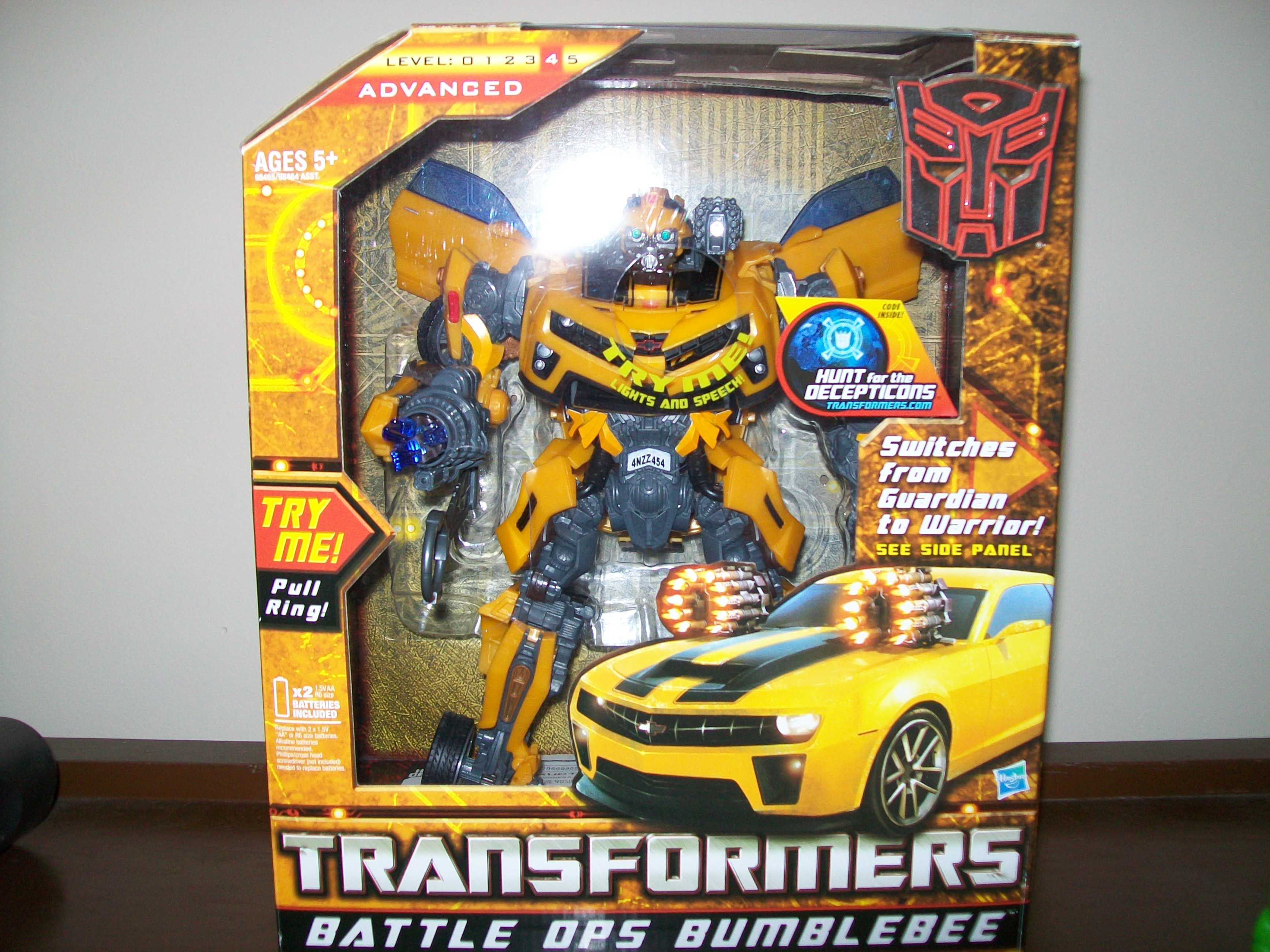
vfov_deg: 39.7
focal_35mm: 36
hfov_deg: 51.4
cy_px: 476
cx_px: 635
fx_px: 1321
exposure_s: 1/60
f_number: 2.7
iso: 64
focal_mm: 6
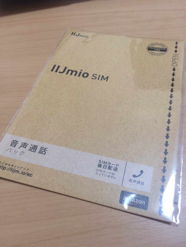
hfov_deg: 48.2
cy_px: 124
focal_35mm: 29
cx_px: 93
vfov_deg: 61.7
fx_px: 208
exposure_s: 1/30
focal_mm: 4.15
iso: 40
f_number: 2.2
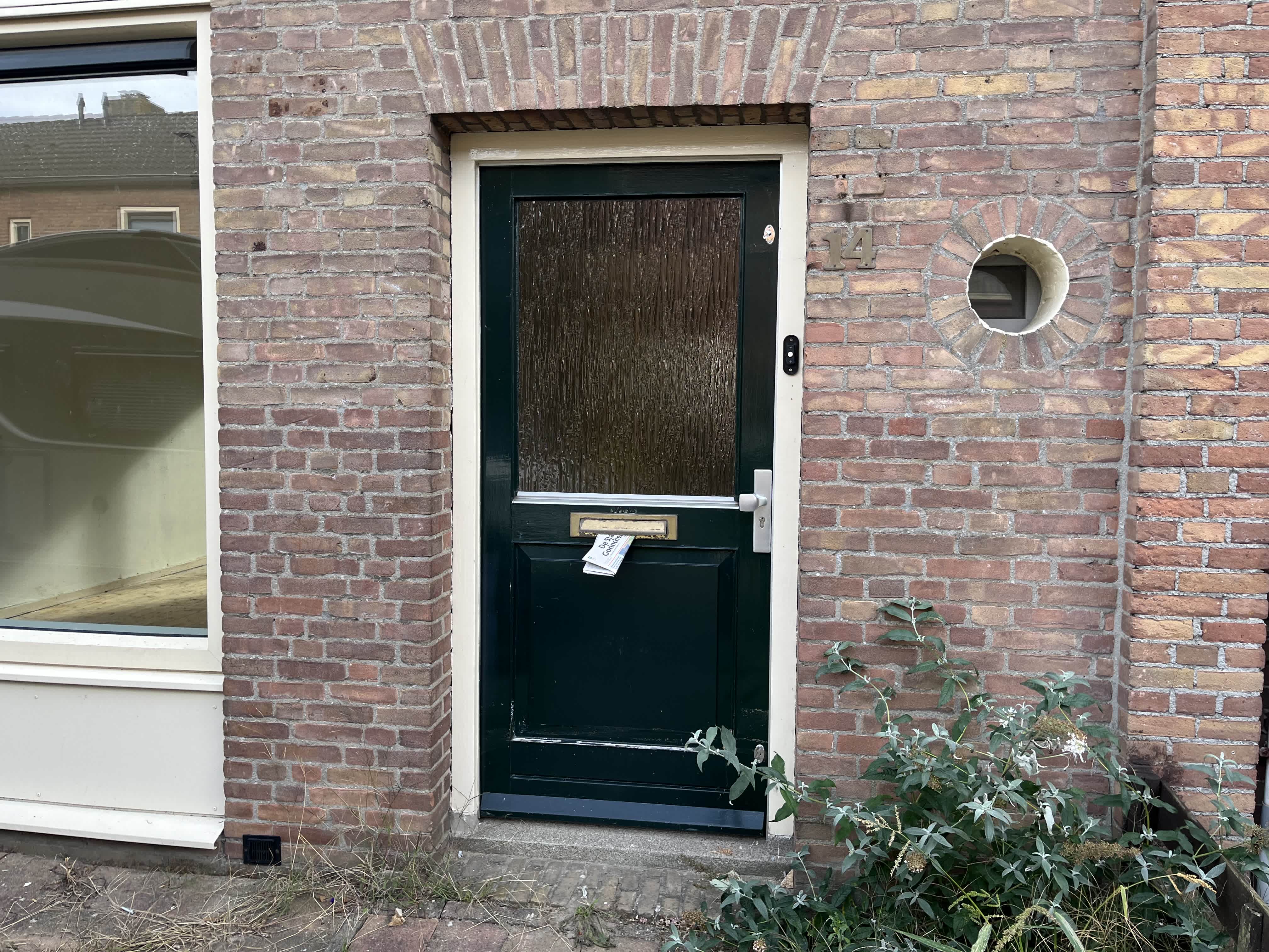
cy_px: 476
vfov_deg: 53.1
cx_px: 634
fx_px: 953
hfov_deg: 67.3
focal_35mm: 26
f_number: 1.6
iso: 40
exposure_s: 1/235
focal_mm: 5.1
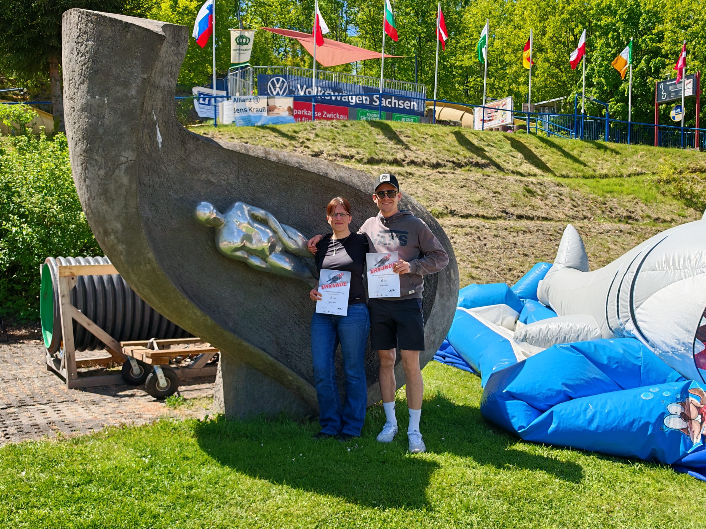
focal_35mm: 33
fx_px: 673
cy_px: 264
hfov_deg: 55.4
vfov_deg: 42.9
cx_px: 353
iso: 100
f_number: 2
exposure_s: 1/5600
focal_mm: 6.83
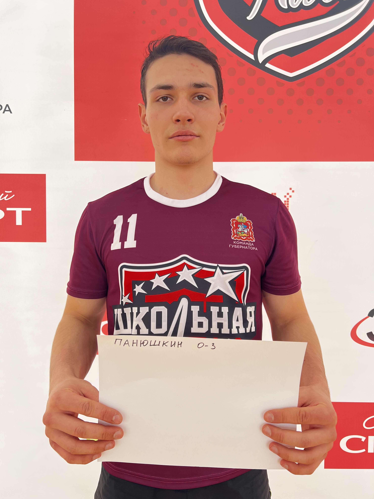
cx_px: 187
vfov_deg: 67.3
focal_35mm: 26
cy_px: 250
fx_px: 375
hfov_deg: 53.1
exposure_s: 1/121
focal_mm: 5.7
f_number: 1.5
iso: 80
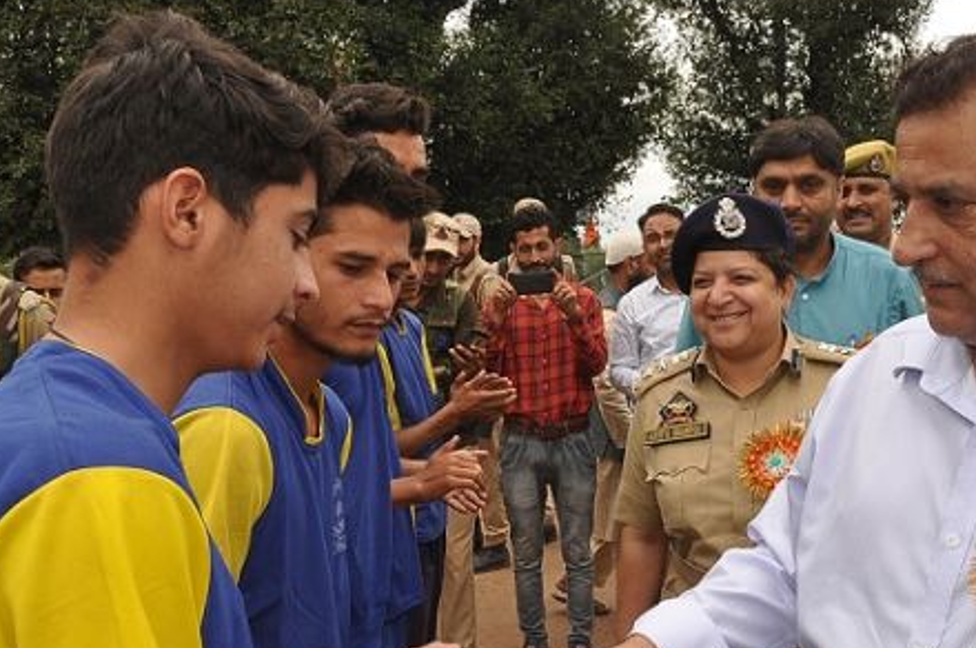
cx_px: 583
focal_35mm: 43
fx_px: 1164
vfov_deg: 30.9
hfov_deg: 45.3
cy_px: 414
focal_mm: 18
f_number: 9
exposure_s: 1/200
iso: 400
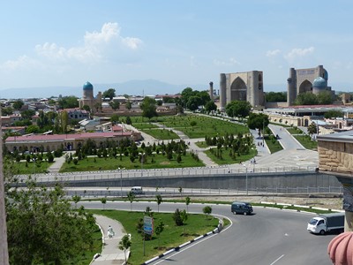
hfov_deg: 49.0
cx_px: 176
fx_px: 388
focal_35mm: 38
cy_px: 132
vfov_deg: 37.7
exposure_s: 1/1300
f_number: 4
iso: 100
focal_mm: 6.8
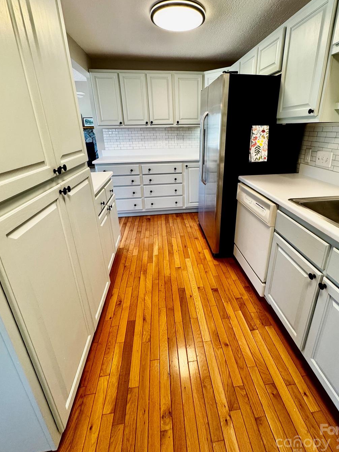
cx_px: 189
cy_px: 201
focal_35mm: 16
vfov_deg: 94.1
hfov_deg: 77.8
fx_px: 209
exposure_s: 1/120
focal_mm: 2.22
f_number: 2.2
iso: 160
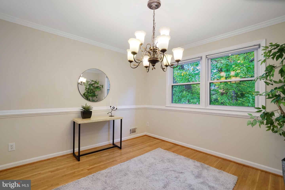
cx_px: 142
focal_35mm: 16
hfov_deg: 96.7
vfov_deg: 73.8
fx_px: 127
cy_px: 95
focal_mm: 16
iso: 1250
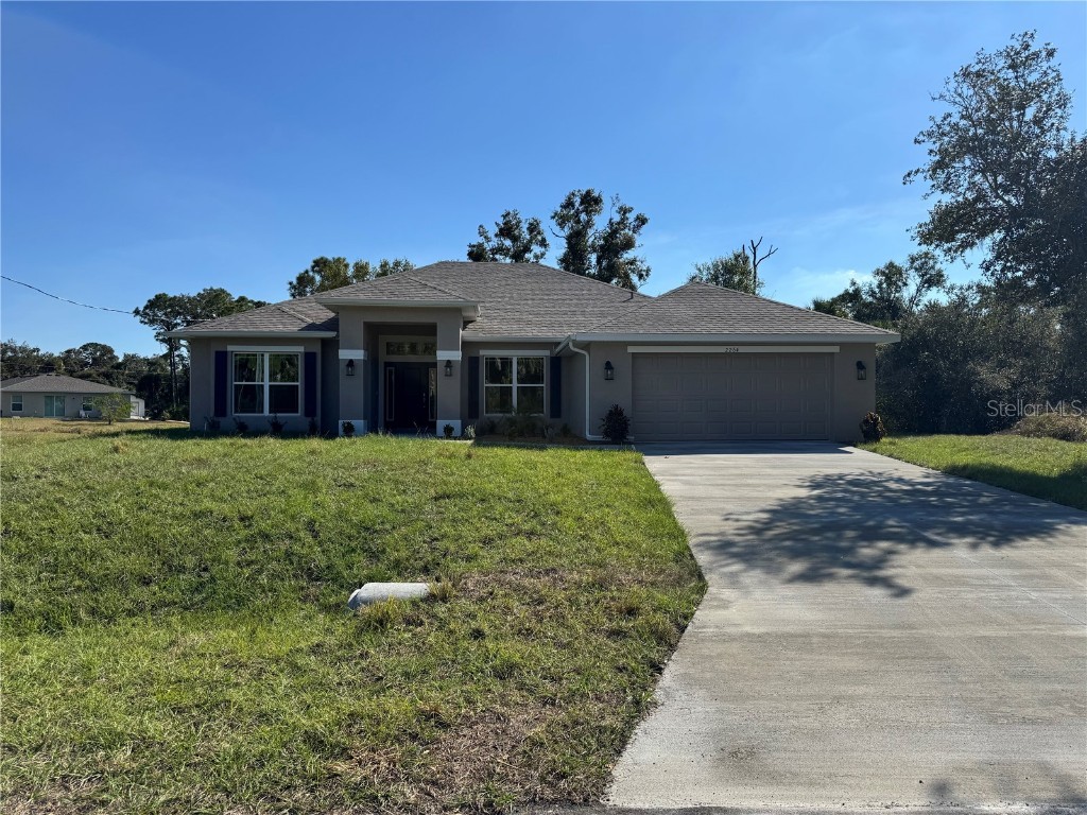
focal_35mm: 24
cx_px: 544
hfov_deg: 71.6
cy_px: 408
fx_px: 754
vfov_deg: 56.8
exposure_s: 1/7092
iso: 80
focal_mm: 6.76
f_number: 1.78
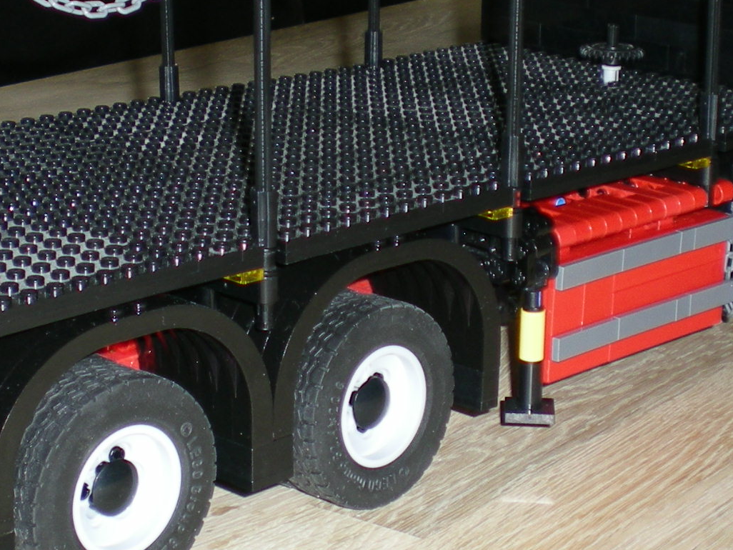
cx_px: 364
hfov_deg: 20.4
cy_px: 165
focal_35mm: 96
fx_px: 2033
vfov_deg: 15.4
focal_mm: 6.3
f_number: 3.1
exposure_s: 1/60
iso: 50
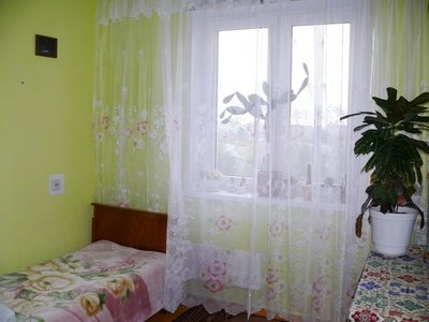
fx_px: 434
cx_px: 214
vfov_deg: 40.7
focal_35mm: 35
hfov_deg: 52.6
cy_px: 161
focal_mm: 7.4
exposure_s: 1/30
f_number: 2.8
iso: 100
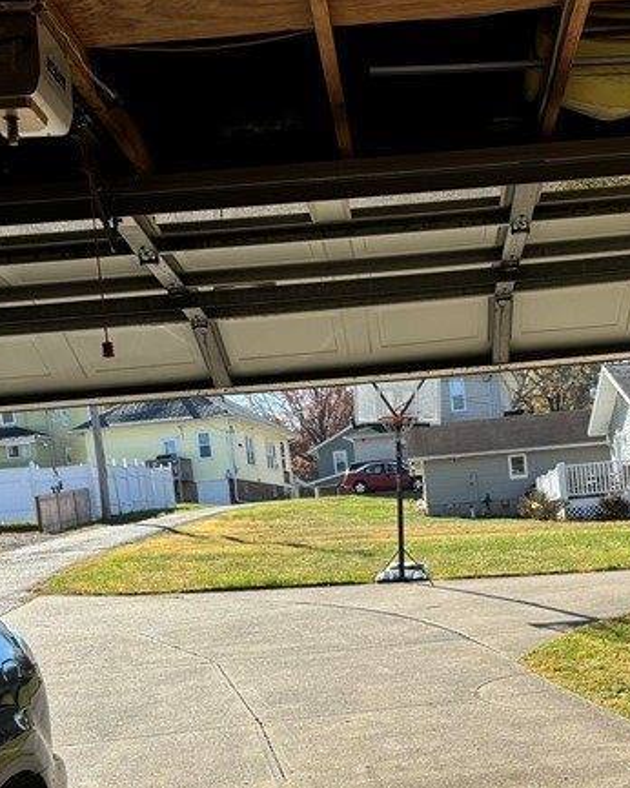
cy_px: 626
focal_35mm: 60
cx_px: 479
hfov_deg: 25.1
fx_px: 1399
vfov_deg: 30.7
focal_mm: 5.96
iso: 50
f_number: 1.6
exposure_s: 1/2062
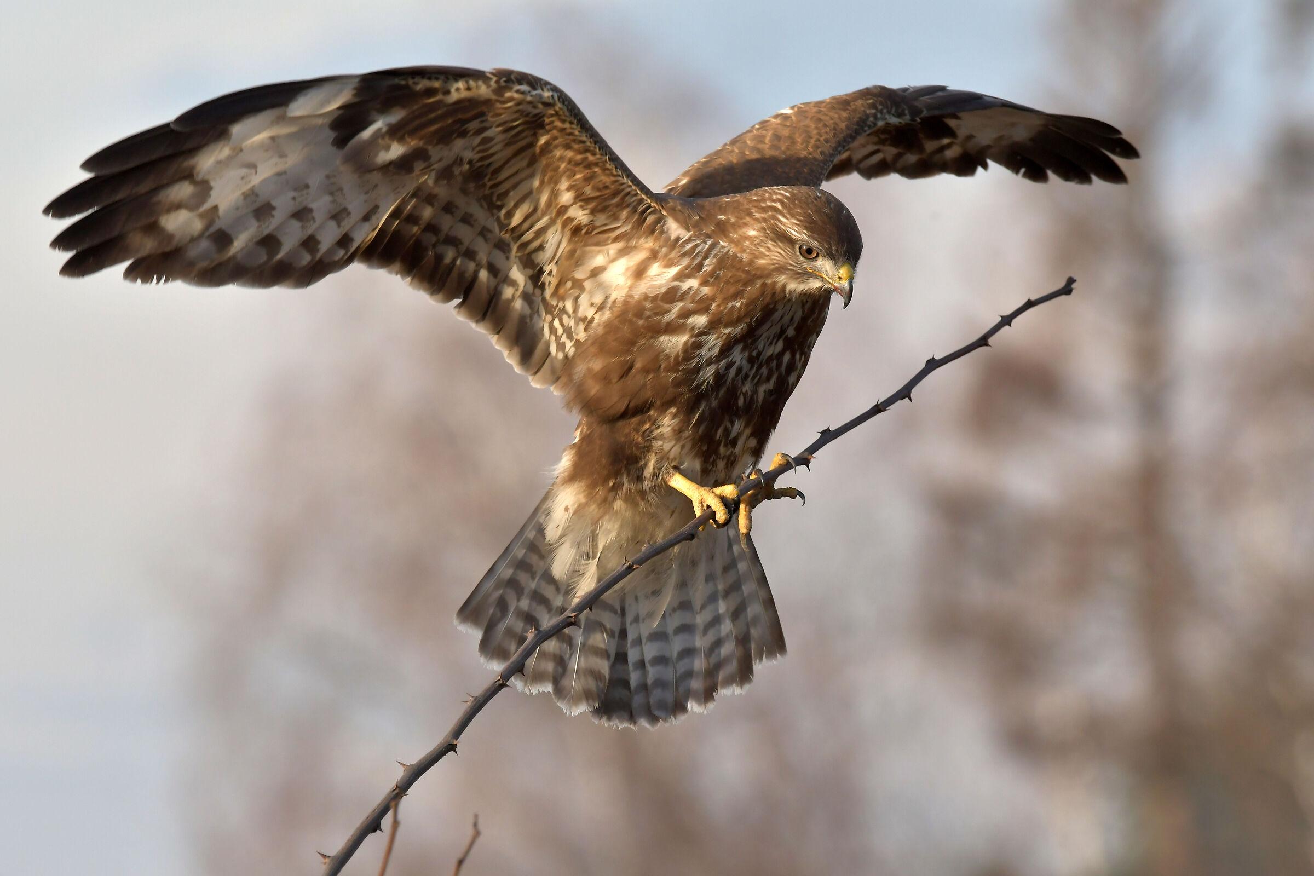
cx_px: 657
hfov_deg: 3.6
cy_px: 438
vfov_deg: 2.4
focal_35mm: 570
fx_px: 20803
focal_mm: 380
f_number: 8
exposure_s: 1/1000
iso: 640
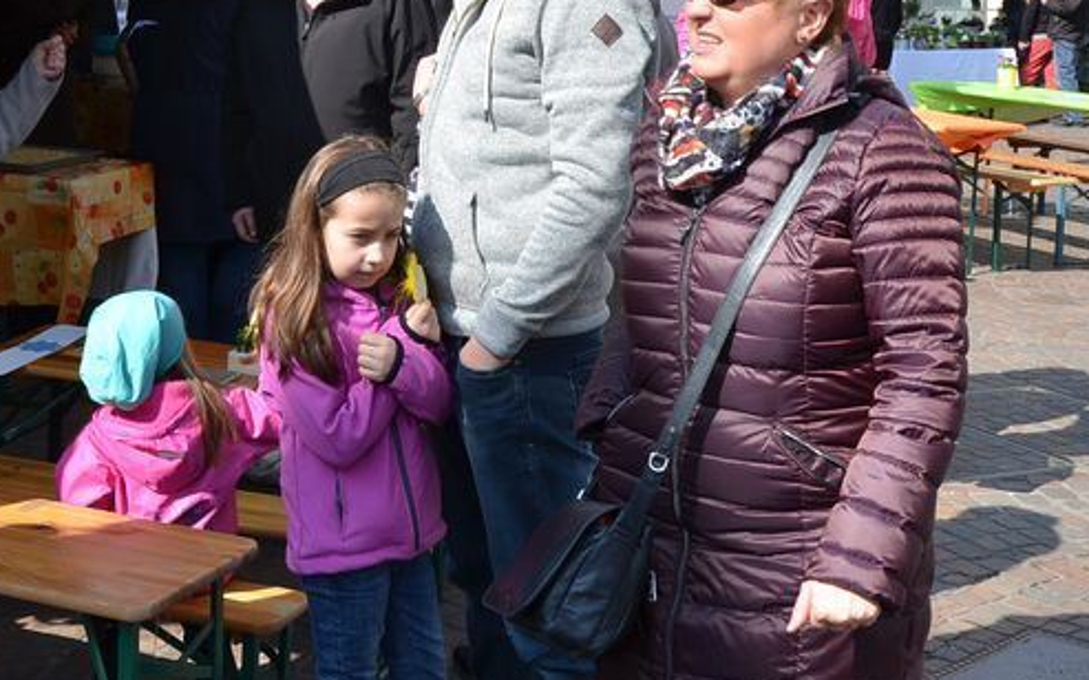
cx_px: 258
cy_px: 79
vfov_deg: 19.7
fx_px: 1930
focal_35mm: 65
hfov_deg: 30.9
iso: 160
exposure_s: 1/250
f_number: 8
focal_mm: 21
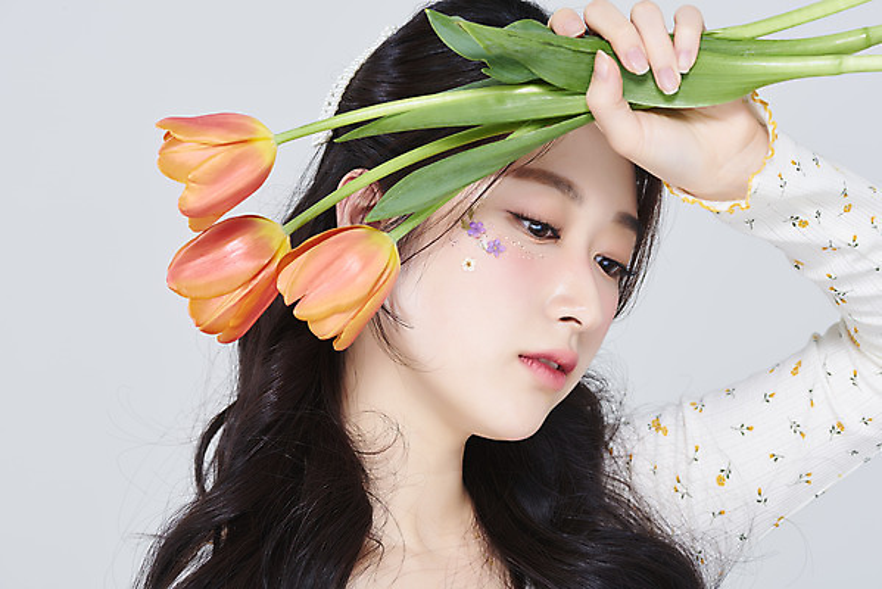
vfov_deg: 13.1
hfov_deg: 19.4
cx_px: 441
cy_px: 294
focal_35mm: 105
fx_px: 2574
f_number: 11
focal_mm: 105
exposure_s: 1/125
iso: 64
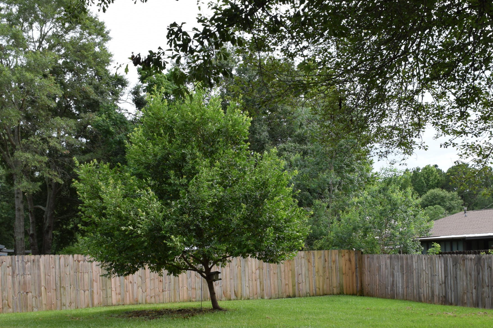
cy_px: 254
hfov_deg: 42.3
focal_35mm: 46
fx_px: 630
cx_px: 317
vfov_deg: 28.7
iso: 250
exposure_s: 1/250
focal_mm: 18
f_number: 8
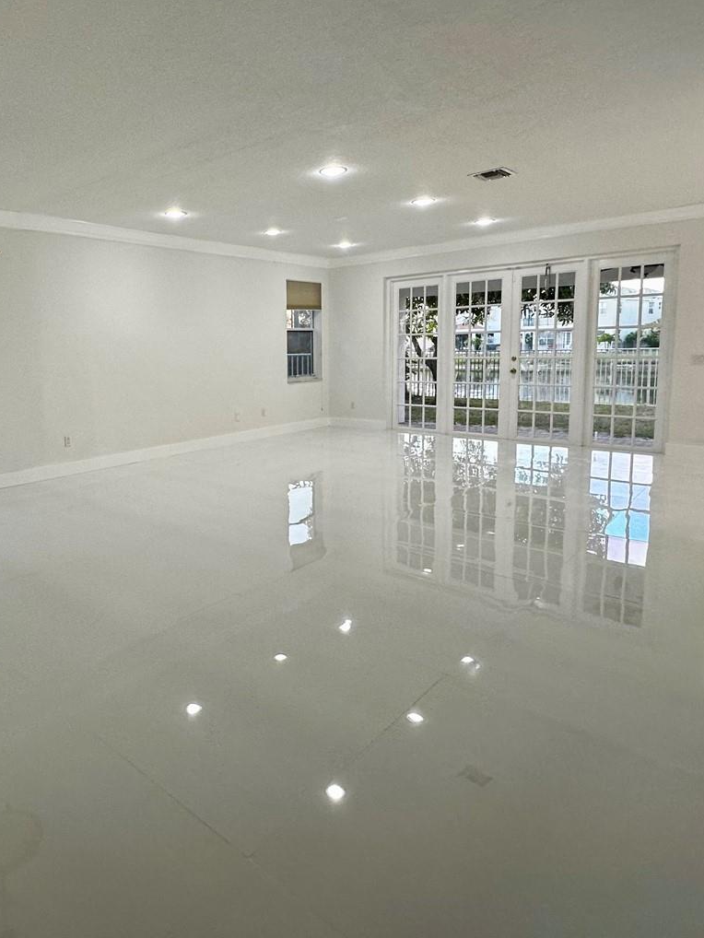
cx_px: 224
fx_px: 596
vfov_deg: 76.1
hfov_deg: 59.4
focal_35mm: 22
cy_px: 415
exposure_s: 1/120
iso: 125
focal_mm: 2.22
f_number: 2.2
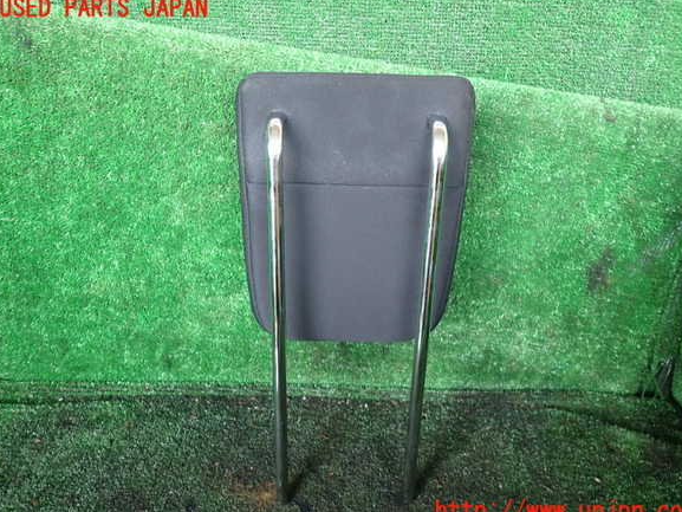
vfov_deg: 53.1
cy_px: 260
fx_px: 512
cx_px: 348
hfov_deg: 67.3
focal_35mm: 26
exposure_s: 1/50
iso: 200
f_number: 2
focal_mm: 4.5
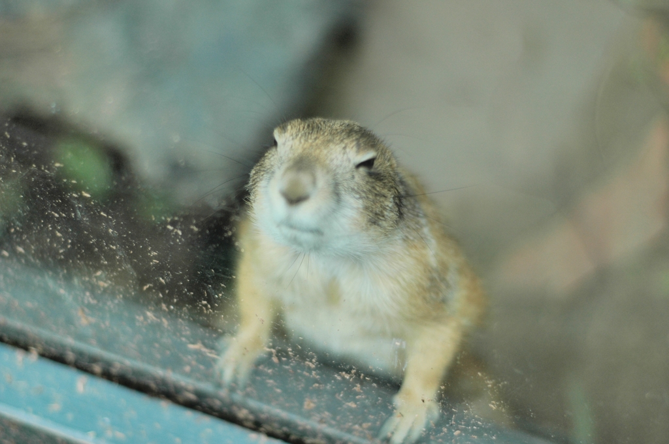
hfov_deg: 27.0
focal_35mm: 75
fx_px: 1392
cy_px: 222
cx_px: 334
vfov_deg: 18.1
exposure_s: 1/1000
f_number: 1.8
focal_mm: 50
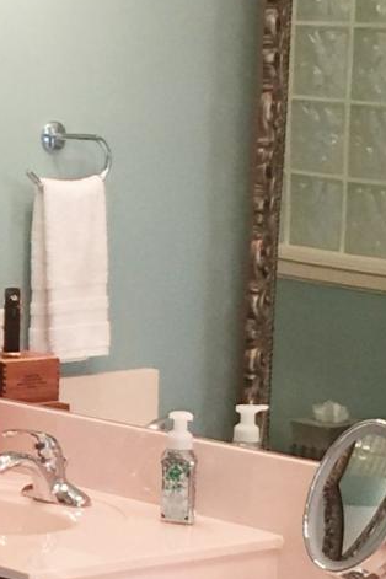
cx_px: -152
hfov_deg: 10.4
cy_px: 329
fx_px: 2059
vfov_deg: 16.0
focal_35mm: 128
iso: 50
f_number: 2.2
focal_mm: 4.15
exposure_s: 1/30
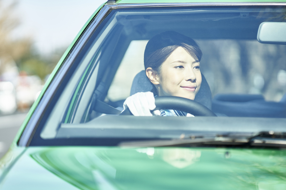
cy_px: 107
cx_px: 144
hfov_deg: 16.3
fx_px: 1001
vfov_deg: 10.9
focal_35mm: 126
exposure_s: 1/2000
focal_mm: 85
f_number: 1.8
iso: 100
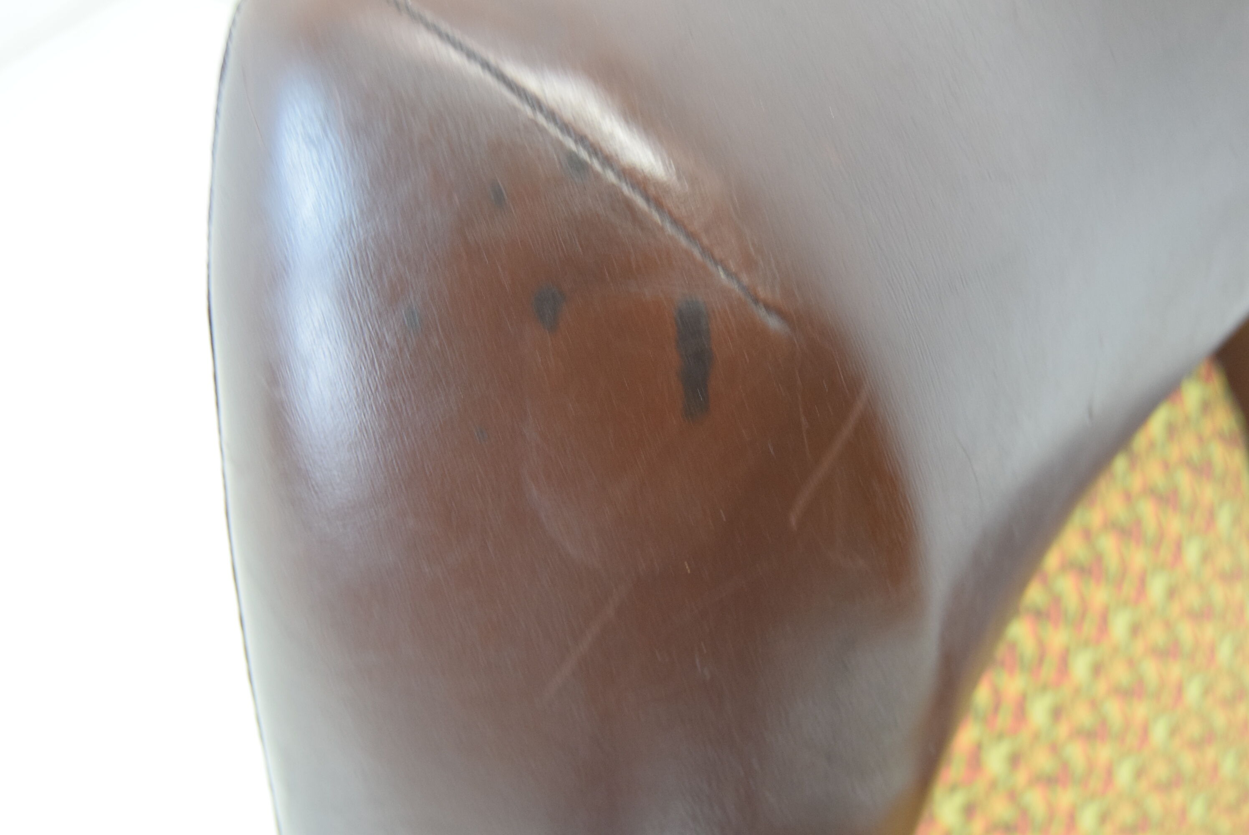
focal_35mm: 46
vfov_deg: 29.0
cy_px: 418
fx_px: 1614
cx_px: 624
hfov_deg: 42.3
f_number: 4.5
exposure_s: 1/80
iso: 1600
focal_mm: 31
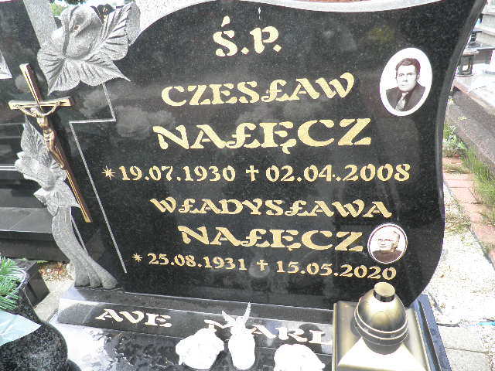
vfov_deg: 56.8
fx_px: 343
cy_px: 186
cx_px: 248
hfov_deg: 71.6
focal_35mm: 24
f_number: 3.3
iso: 64
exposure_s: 1/80
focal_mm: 4.3
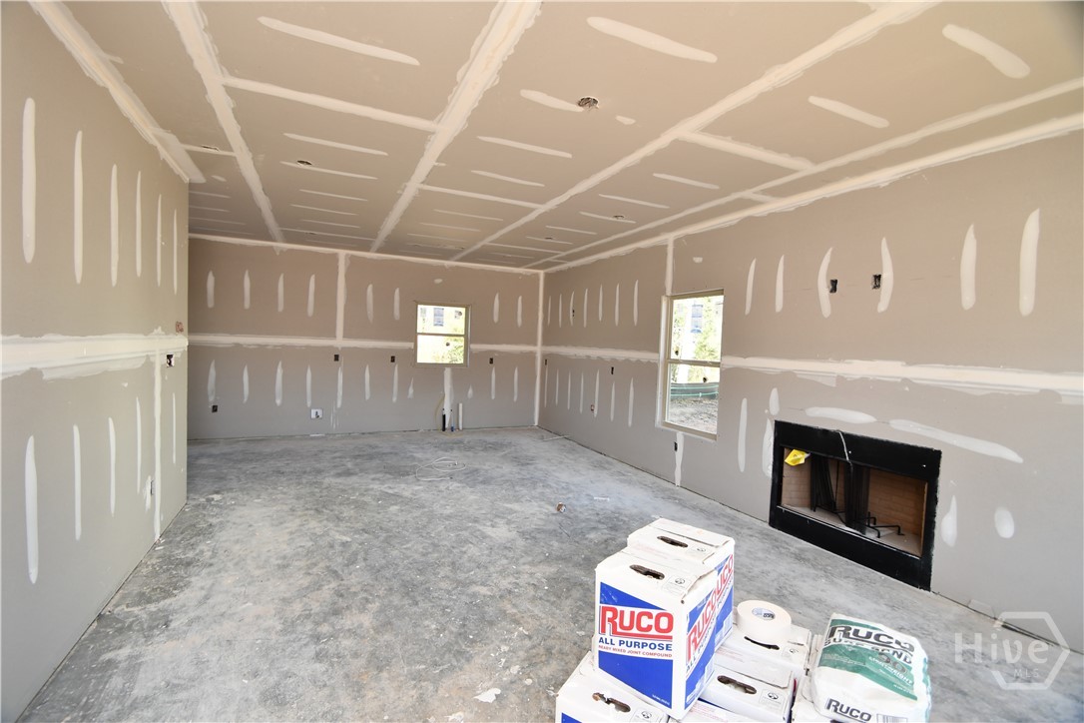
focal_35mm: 15
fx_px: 452
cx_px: 542
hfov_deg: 100.4
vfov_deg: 77.3
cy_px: 362
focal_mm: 10
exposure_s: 1/60
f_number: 4
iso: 200
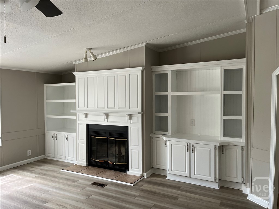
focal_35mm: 26
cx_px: 140
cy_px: 104
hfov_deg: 67.3
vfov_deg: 53.1
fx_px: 210
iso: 100
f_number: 1.6
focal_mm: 5.1
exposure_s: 1/121
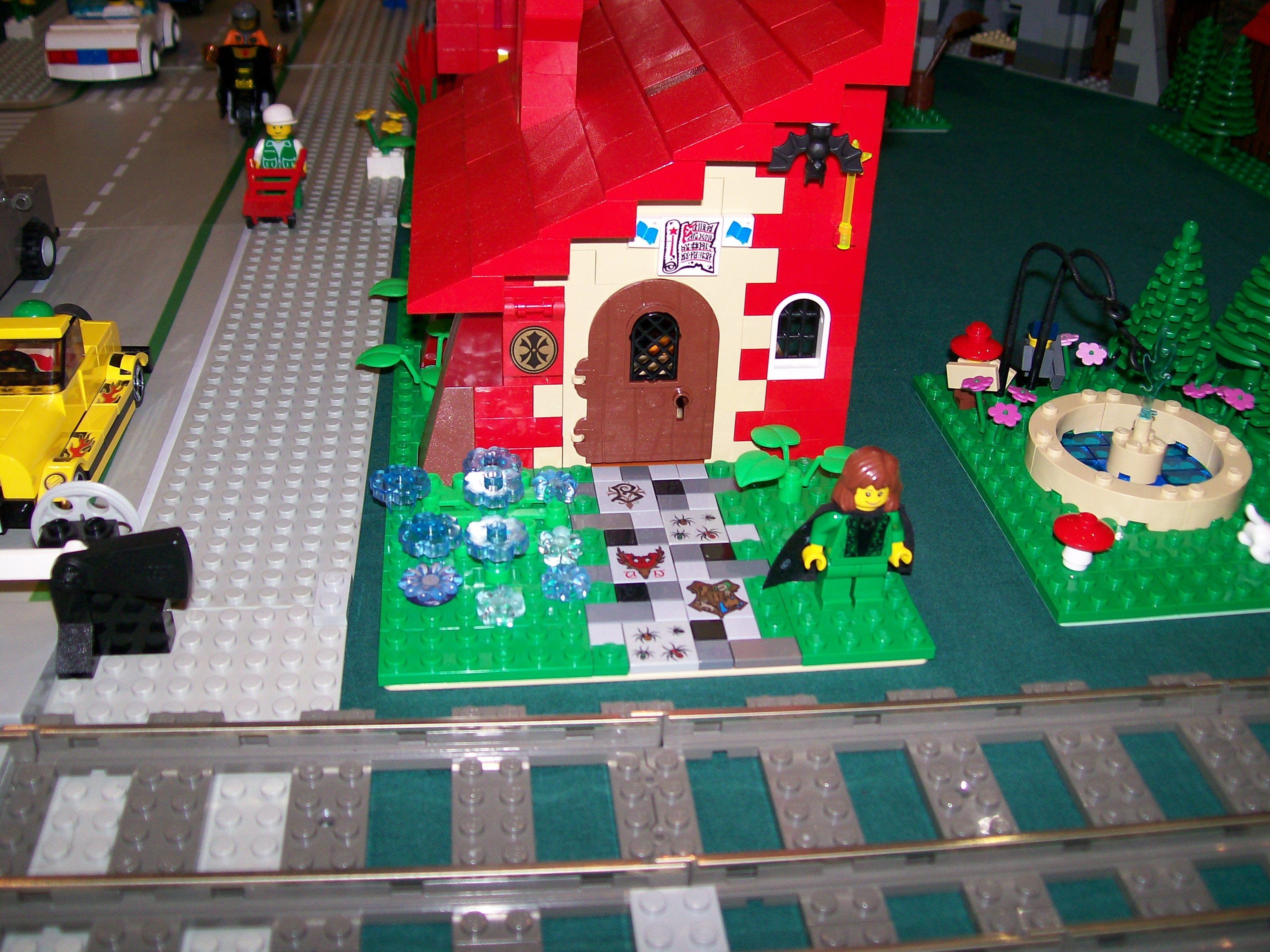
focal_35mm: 36
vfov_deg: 39.7
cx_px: 635
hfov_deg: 51.4
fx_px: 1321
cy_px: 476
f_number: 2.7
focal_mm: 6
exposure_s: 1/64
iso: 80
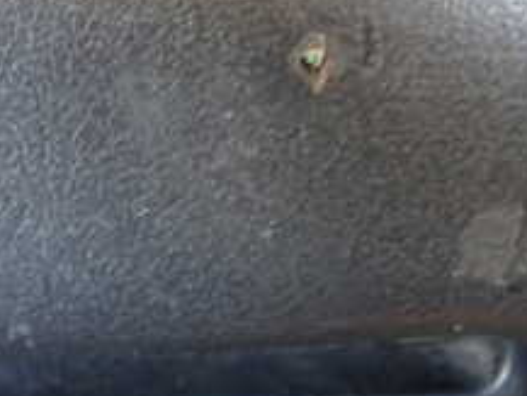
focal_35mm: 83
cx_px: 104
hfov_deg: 23.2
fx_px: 1264
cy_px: -32
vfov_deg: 17.2
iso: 320
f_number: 2.3
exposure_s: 1/30
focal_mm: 5.4
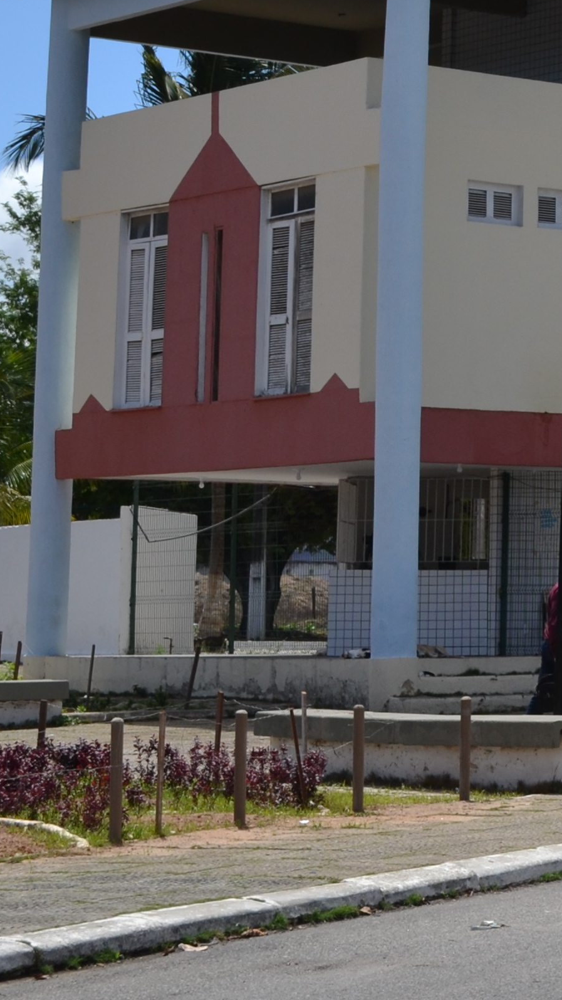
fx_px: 3127
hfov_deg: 9.6
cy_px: 61
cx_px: 1111
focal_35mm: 118
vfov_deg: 17.8
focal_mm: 26
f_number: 9
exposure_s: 1/320
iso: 100
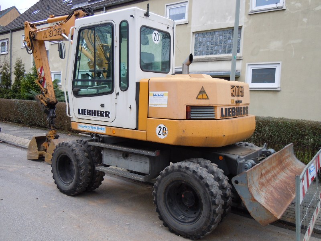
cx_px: 160
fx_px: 278
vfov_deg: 46.8
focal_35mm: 30
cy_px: 120
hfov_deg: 60.0
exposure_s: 1/60
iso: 125
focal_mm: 5.4
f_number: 3.5
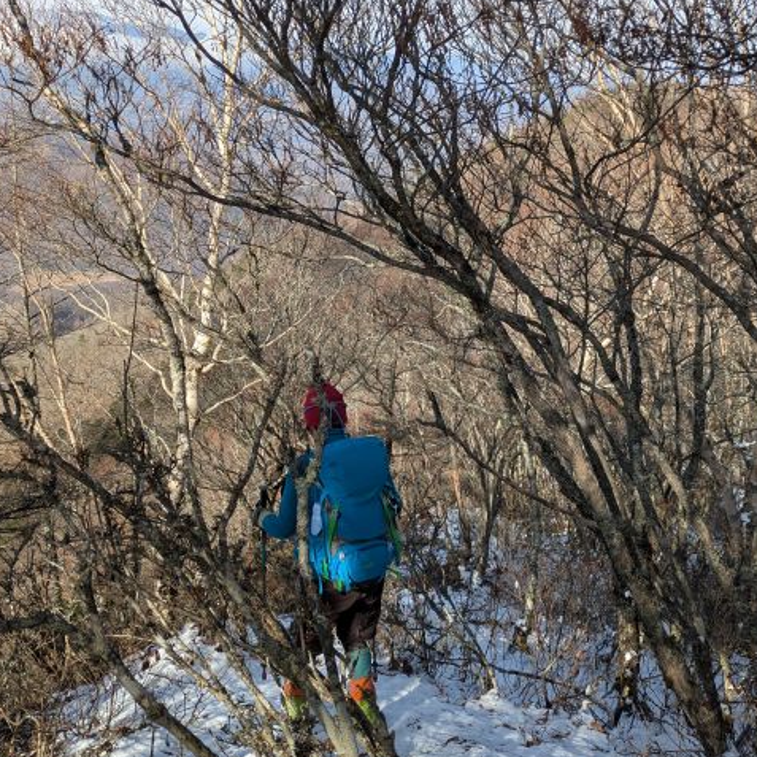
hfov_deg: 44.6
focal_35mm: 37
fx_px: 915
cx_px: 465
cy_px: 345
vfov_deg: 44.9
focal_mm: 5.43
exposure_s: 1/1166
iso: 44
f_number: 1.89
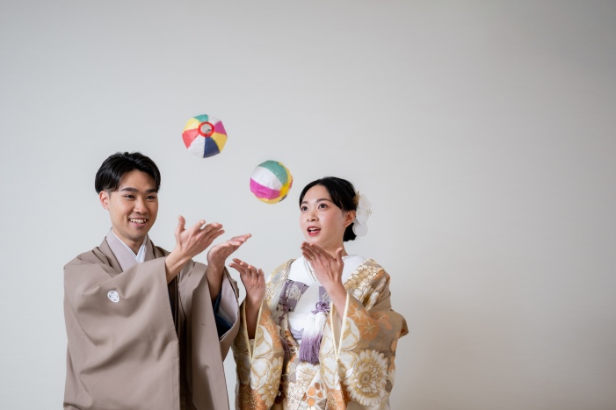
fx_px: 1659
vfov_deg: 14.1
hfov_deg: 21.0
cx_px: 295
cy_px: 217
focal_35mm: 97
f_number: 1.8
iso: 200
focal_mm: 85
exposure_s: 1/80
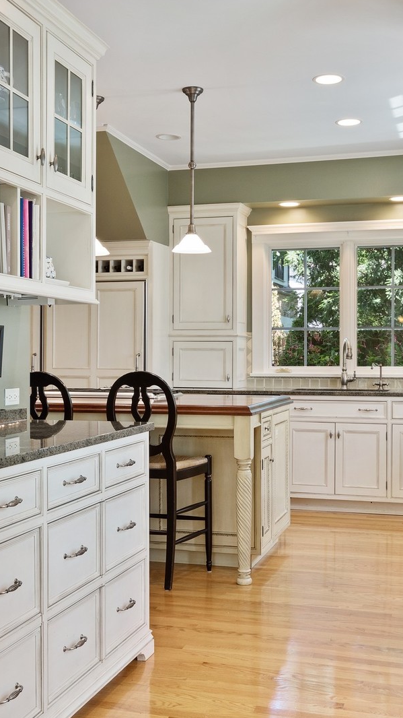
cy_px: 356
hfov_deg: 27.7
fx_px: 818
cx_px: 193
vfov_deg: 47.4
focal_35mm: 43
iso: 200
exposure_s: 1/5
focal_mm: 18
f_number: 8
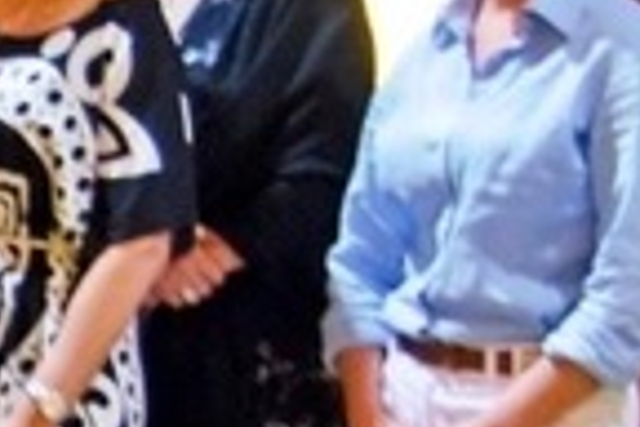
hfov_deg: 6.8
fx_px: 5169
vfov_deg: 4.7
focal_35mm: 291
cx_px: -773
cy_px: 316
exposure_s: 1/5
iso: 2500
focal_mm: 35
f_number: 4.5
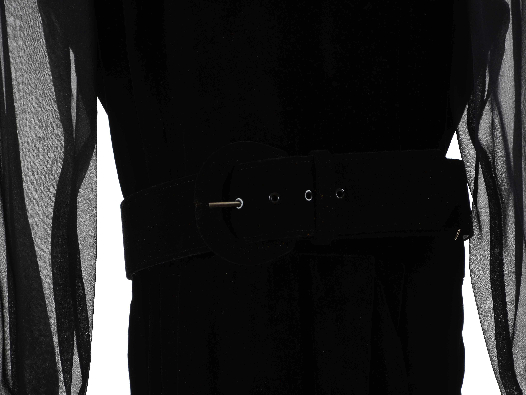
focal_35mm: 172
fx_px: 2607
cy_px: 198
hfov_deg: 11.5
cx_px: 283
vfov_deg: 8.7
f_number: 7.1
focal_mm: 105
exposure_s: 1/160
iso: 200
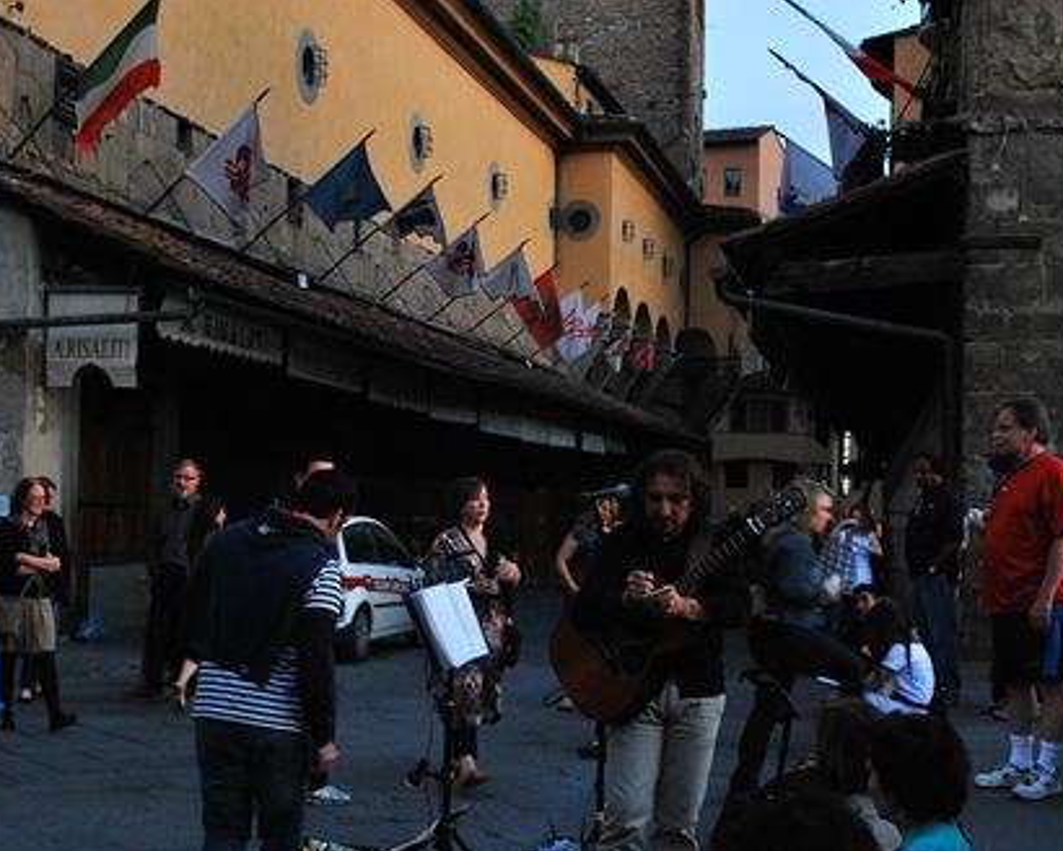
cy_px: 429
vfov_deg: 27.6
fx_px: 1730
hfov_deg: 34.1
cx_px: 503
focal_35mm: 55
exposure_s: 1/25
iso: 800
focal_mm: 32
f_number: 8
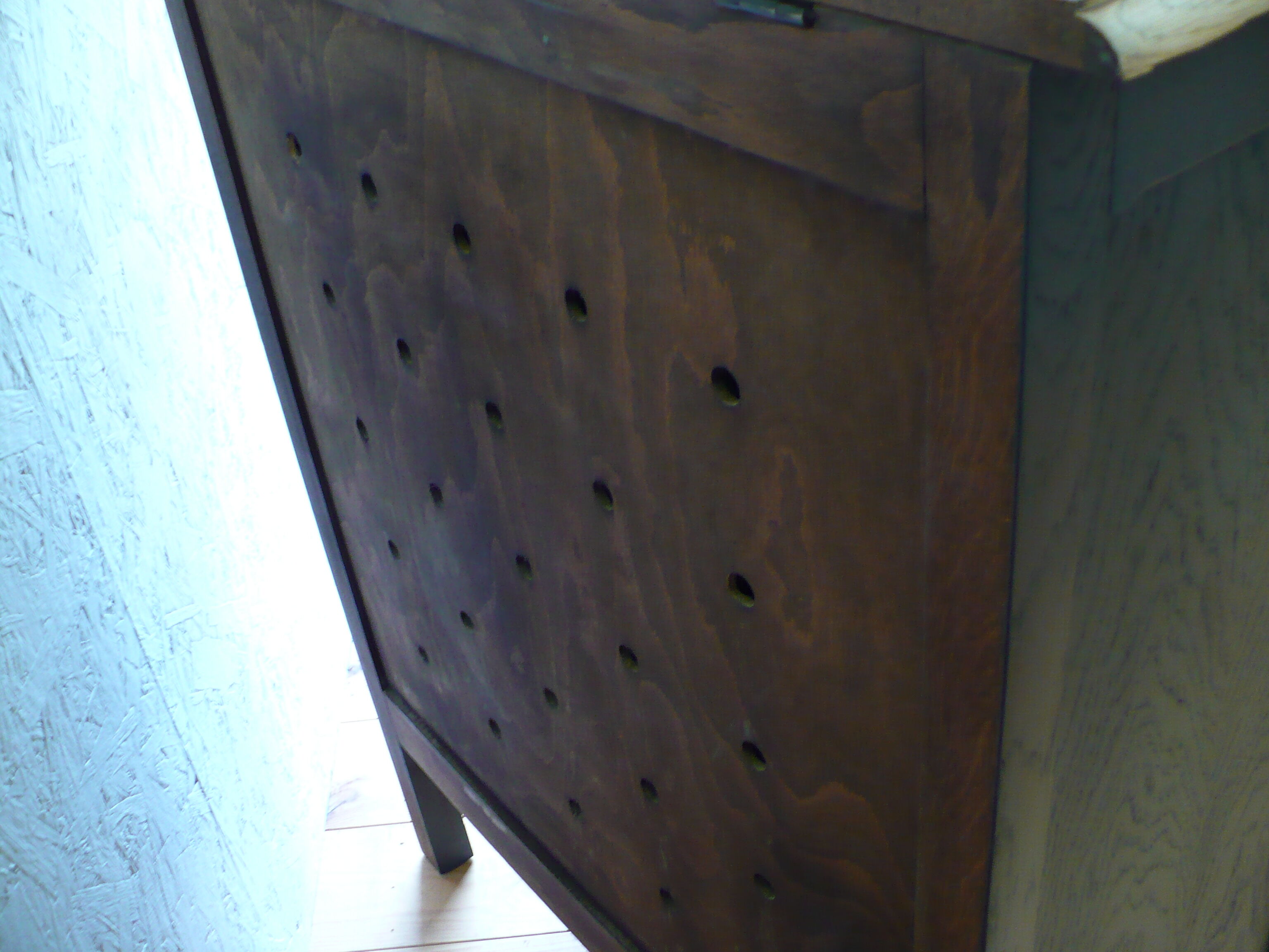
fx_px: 1356
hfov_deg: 50.1
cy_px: 476
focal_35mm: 37
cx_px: 634
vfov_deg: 38.7
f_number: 2.8
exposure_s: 1/13
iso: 200
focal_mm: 6.1
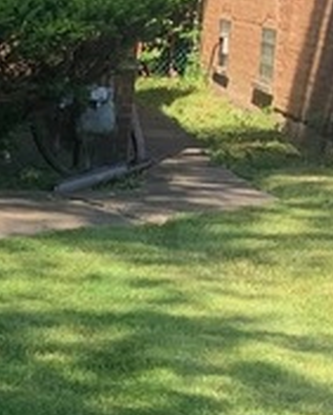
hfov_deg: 9.1
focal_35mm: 156
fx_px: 1920
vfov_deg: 12.3
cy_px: 323
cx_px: -406
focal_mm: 4.25
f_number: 1.8
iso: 25
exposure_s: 1/500
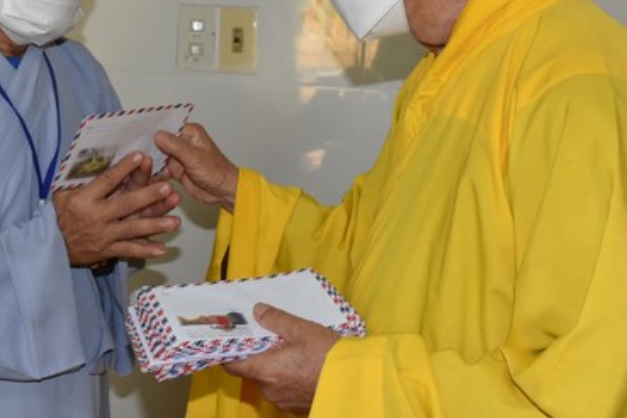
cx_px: 194
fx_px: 1167
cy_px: 71
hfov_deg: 29.8
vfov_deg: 20.0
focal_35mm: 67
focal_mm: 38
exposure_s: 1/60
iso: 1600
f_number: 5.6
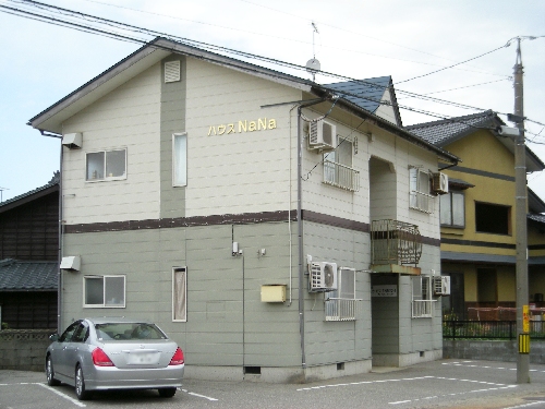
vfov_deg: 24.0
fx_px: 960
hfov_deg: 31.7
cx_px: 272
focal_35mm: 61
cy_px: 204
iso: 64
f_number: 3.5
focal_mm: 9.9
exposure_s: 1/345
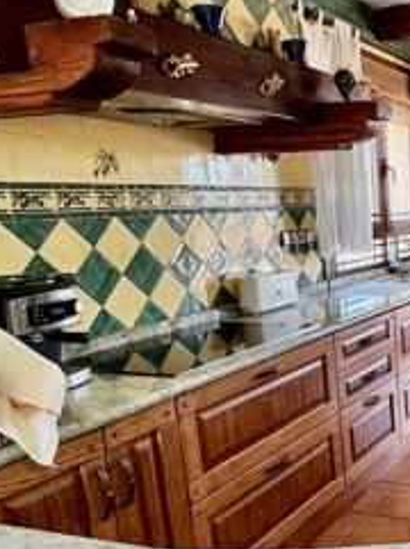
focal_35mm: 41
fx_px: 649
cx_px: 500
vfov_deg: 45.5
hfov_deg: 29.7
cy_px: 335
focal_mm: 2.22
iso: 250
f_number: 2.2
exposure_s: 1/100
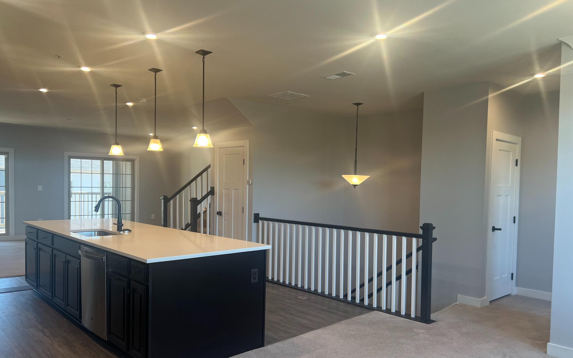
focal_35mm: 28
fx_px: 437
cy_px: 200
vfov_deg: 44.5
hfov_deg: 66.5
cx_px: 282
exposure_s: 1/120
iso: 80
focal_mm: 5.7
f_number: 1.5
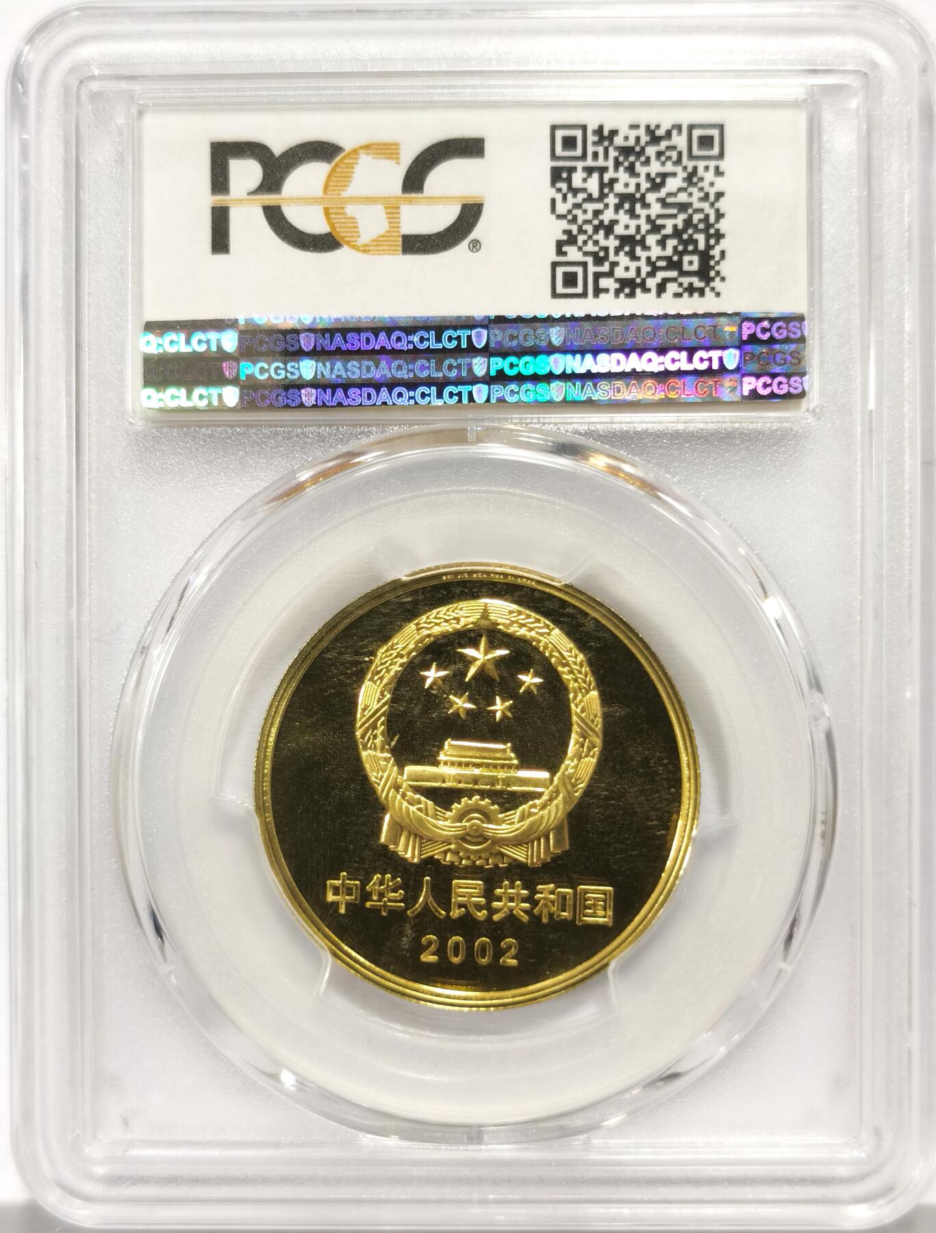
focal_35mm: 54
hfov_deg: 27.2
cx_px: 468
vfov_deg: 35.4
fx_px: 1931
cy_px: 616
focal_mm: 5.56
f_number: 16
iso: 160
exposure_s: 1/100
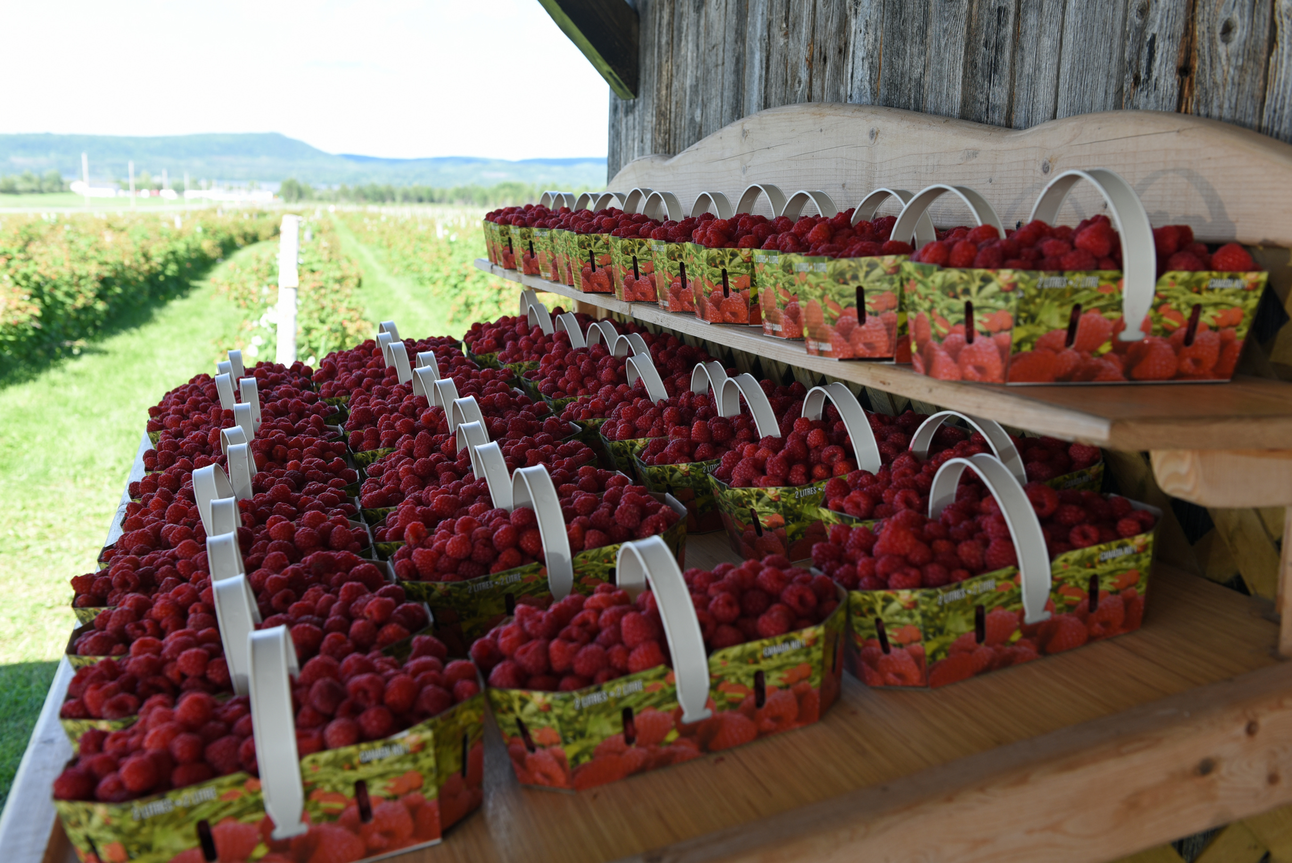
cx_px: 646
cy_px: 432
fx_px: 1364
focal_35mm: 38
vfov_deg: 35.1
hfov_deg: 50.7
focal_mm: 38
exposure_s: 1/160
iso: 200
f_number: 6.3
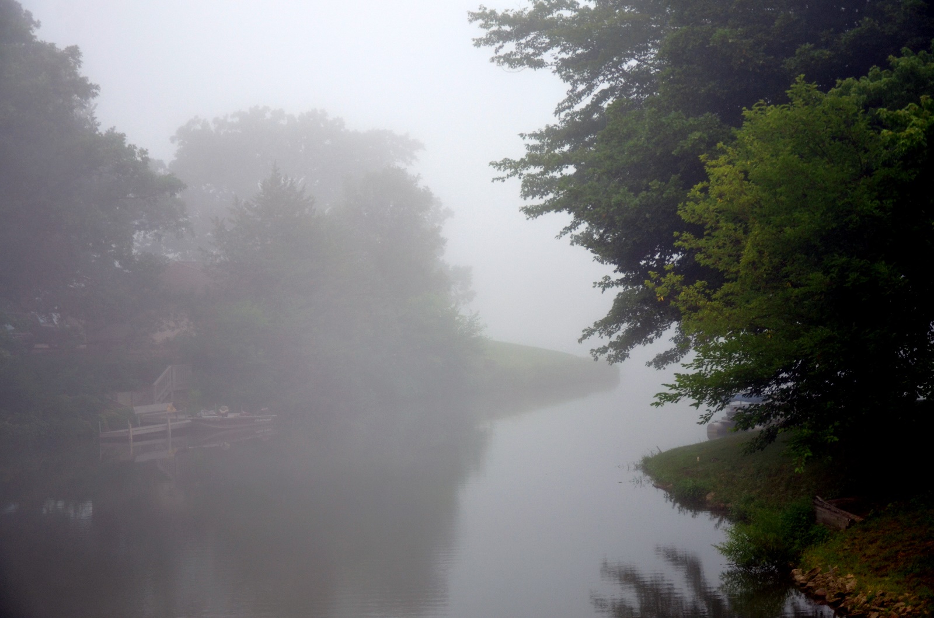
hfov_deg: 27.1
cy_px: 309
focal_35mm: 75
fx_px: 1941
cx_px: 467
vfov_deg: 18.1
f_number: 5
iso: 200
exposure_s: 1/250
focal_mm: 50
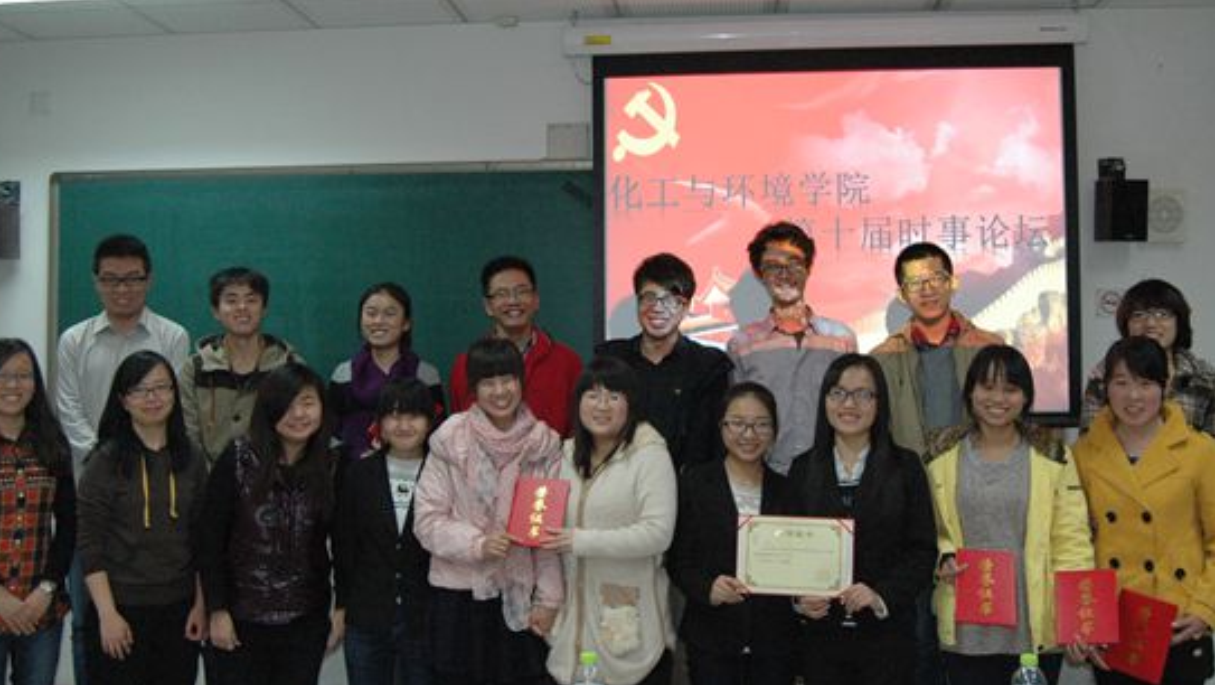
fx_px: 1193
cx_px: 611
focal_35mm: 37
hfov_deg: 54.0
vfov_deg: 32.0
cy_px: 329
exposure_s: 1/100
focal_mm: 20
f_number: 4.5
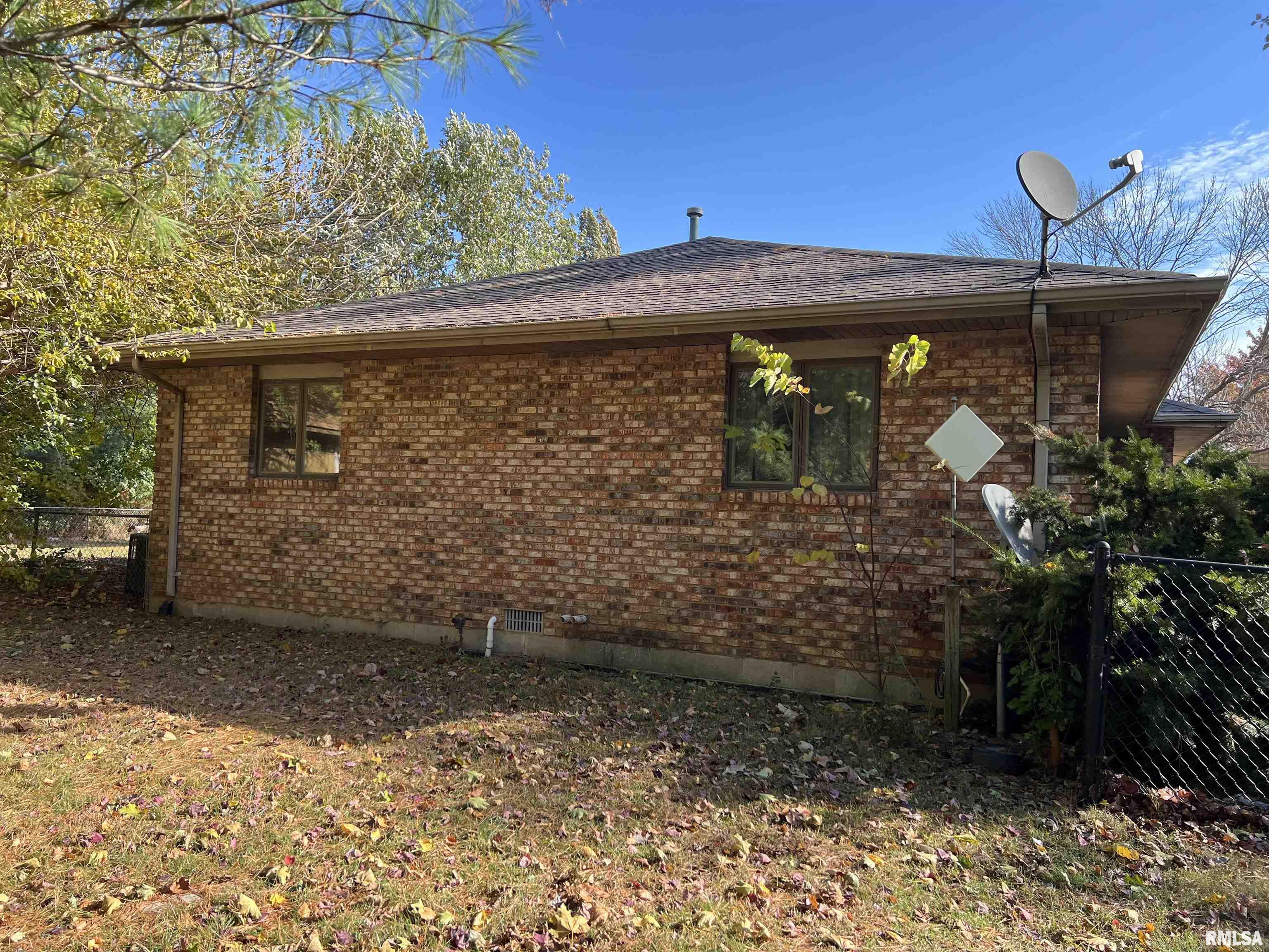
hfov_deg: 67.3
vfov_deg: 53.1
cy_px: 476
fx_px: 953
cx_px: 634
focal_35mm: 26
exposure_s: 1/924
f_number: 1.5
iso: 50
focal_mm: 5.7
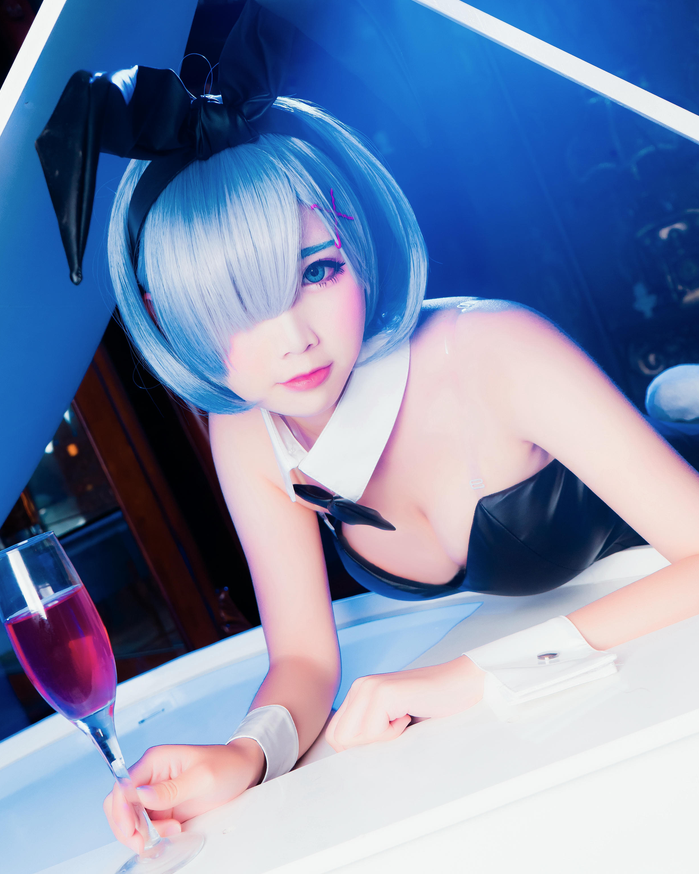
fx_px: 1190
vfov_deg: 40.3
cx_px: 368
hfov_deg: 32.7
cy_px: 485
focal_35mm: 46
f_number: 6.3
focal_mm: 38
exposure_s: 1/80
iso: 1600
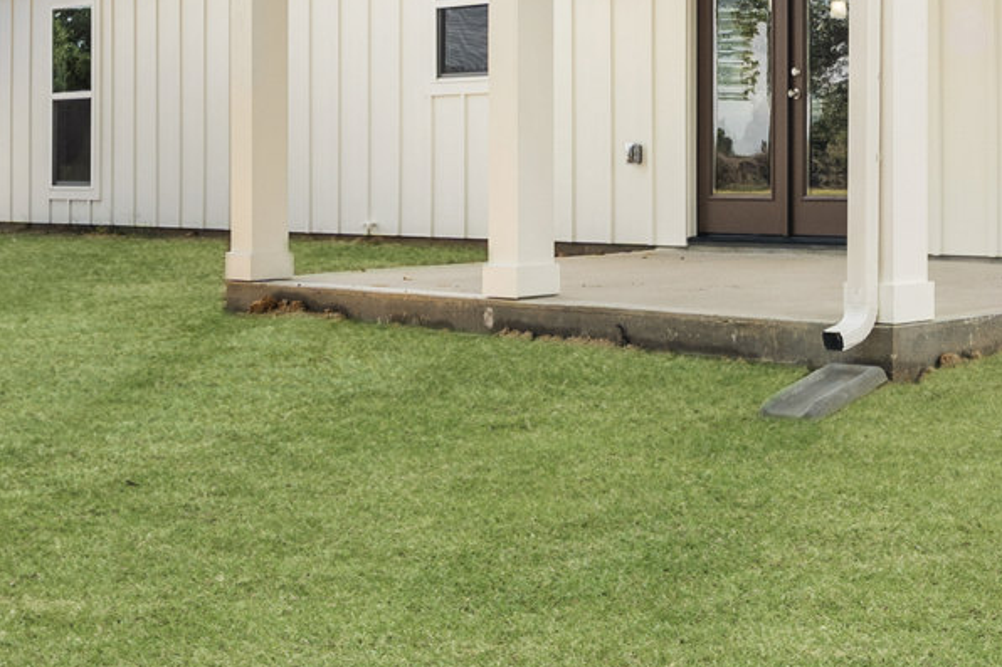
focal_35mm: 58
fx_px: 1614
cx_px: 995
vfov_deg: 23.1
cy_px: 166
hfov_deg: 31.9
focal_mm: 12
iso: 100
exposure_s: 1/200
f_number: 7.1
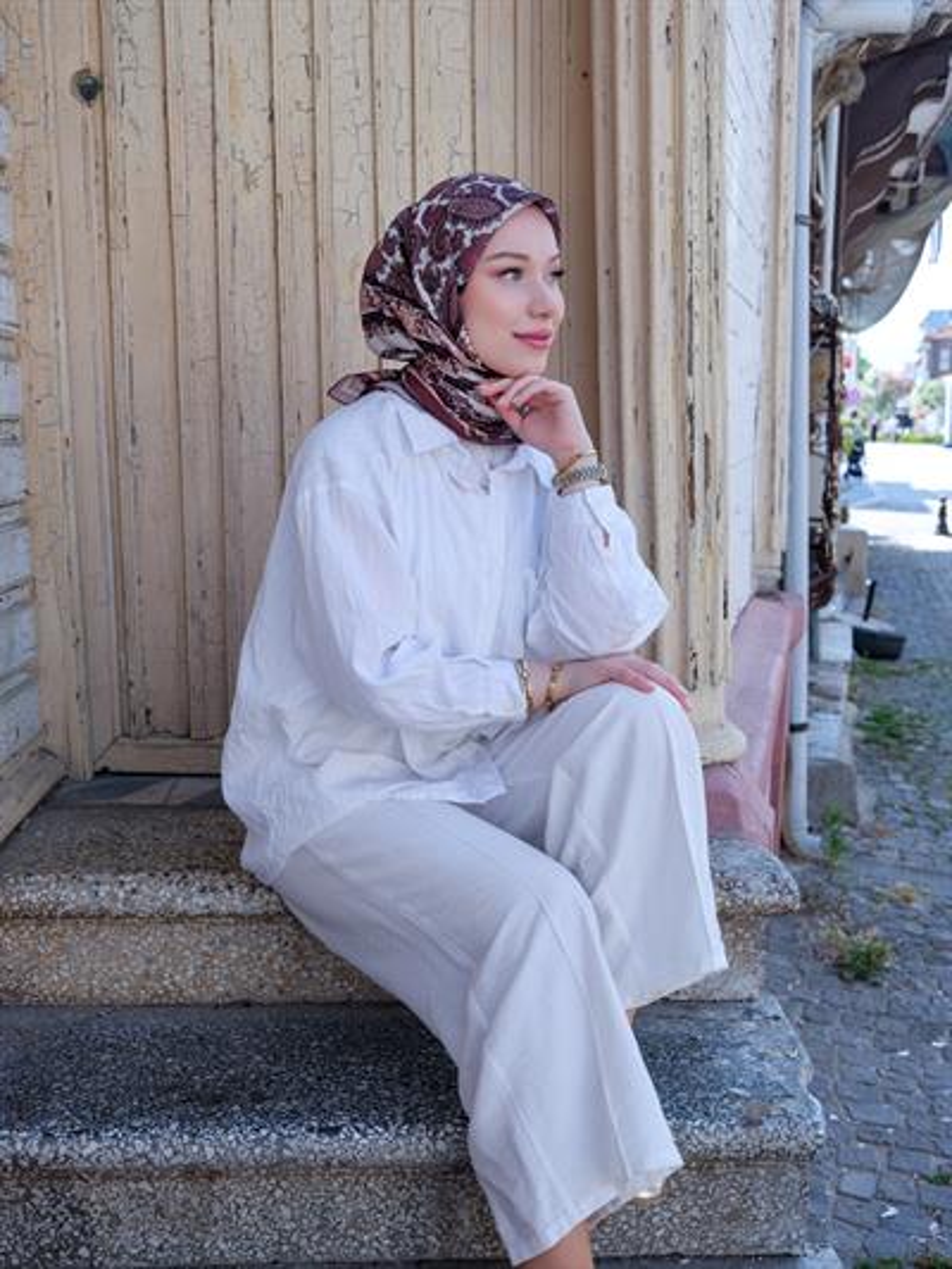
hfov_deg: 34.4
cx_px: 476
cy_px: 634
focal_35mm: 42
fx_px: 1539
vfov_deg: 44.8
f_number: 7.1
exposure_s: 1/180
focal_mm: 53.6
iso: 320
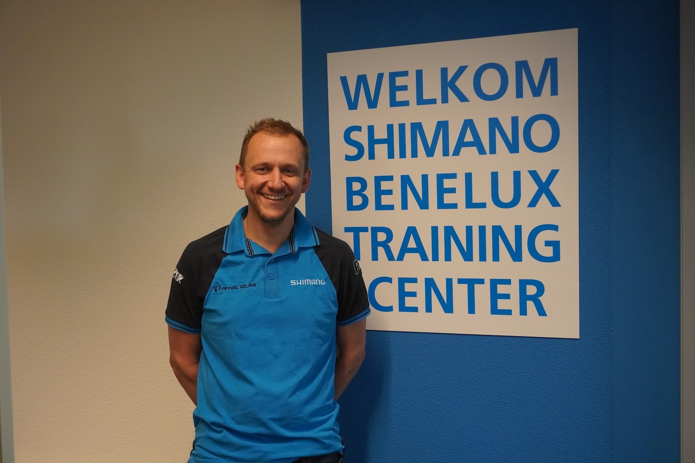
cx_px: 348
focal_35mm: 44
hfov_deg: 45.0
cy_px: 232
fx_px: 840
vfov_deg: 30.9
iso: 3200
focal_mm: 29
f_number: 4.5
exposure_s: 1/160
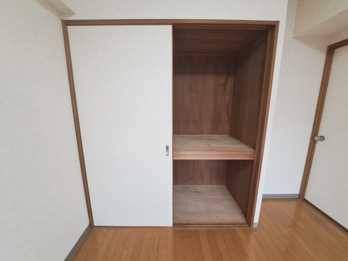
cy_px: 130
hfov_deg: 106.2
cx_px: 174
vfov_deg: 89.9
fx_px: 131
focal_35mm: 13
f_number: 2.2
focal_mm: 1.74
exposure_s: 1/50
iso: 160
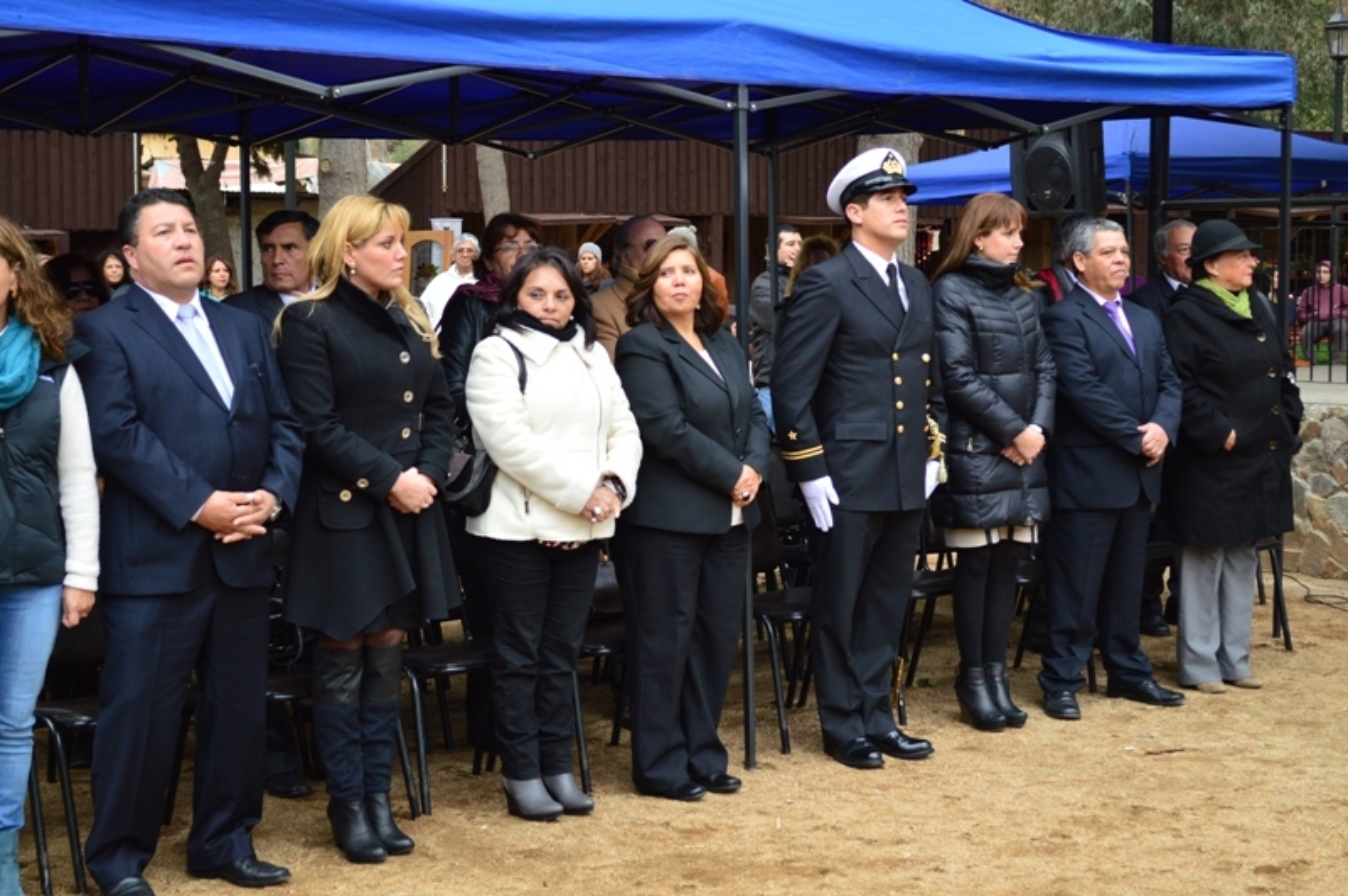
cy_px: 448
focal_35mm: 60
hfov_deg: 33.4
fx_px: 2245
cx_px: 674
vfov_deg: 22.6
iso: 400
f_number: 5.3
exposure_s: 1/100
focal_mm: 40
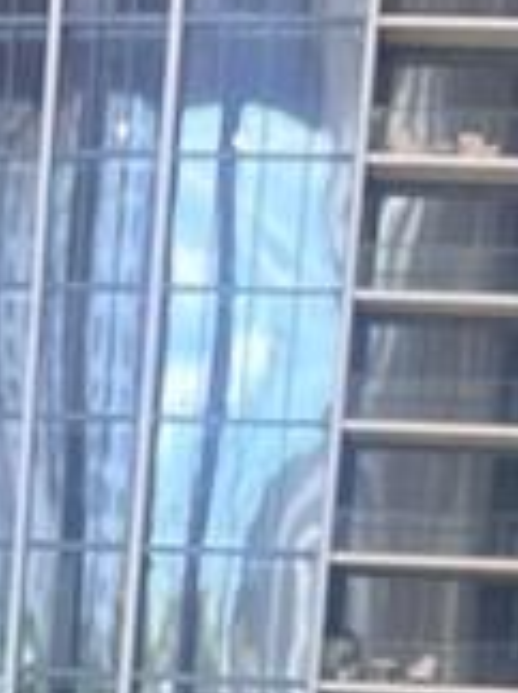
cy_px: 1925
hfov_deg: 7.6
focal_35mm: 193
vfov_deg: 8.8
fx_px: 3861
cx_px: -150
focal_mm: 5.7
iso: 40
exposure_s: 1/120
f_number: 1.5
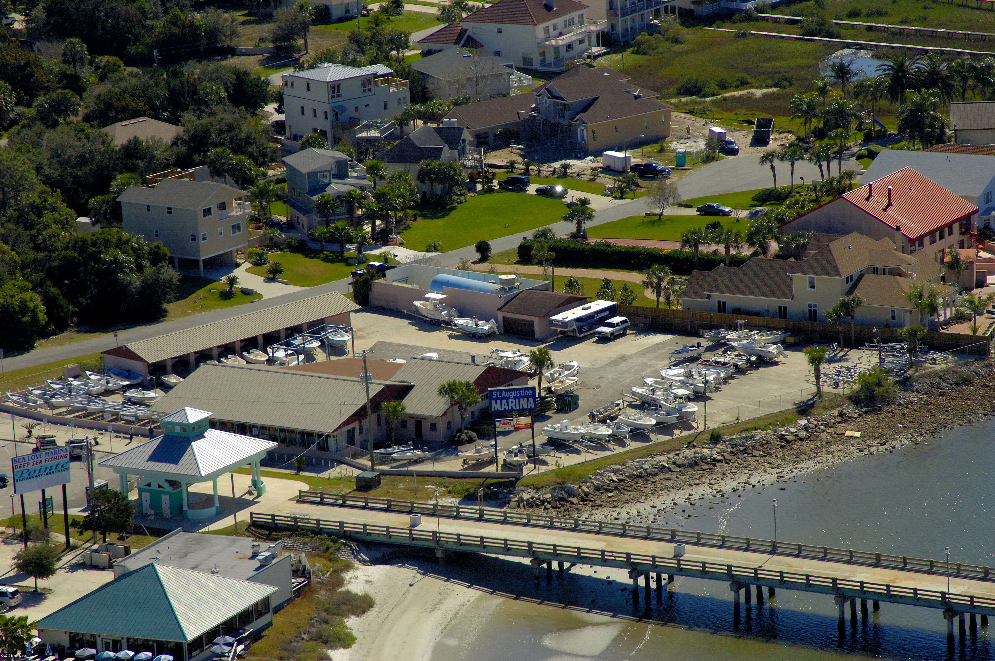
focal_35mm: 165
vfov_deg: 8.3
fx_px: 4555
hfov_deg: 12.5
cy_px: 330
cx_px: 498
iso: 400
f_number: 8.5
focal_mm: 110
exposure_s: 1/1000
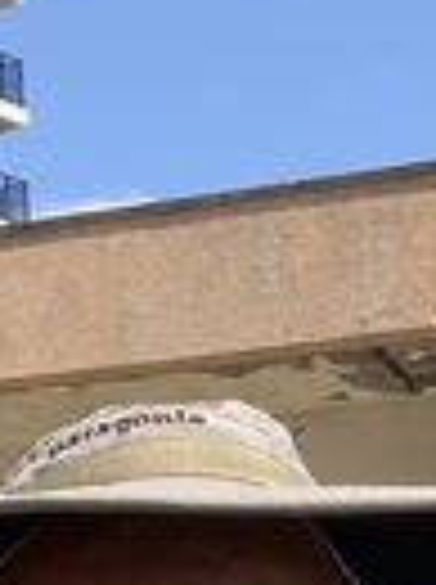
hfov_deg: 8.0
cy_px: 1854
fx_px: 3100
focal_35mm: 184
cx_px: 94
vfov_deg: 8.6
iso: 20
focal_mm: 3.99
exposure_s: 1/1567
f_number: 1.8
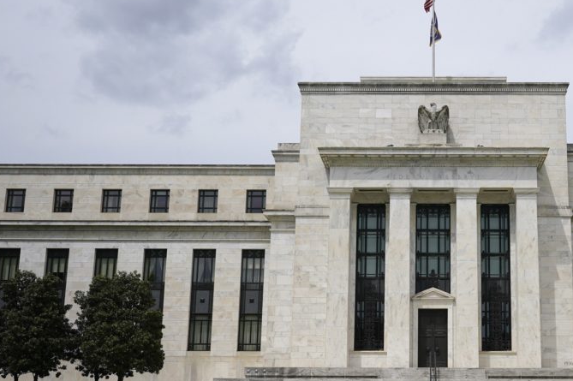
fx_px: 779
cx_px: 433
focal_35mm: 49
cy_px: 240
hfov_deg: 39.2
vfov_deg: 27.4
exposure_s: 1/1600
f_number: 7.1
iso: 200
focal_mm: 32
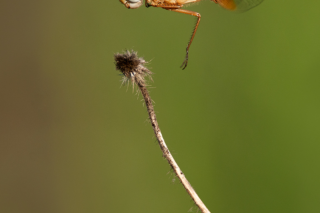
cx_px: 150
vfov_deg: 1.5
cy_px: 72
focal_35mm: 916
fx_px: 8132
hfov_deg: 2.3
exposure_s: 1/1250
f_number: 5.6
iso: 400
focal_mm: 420
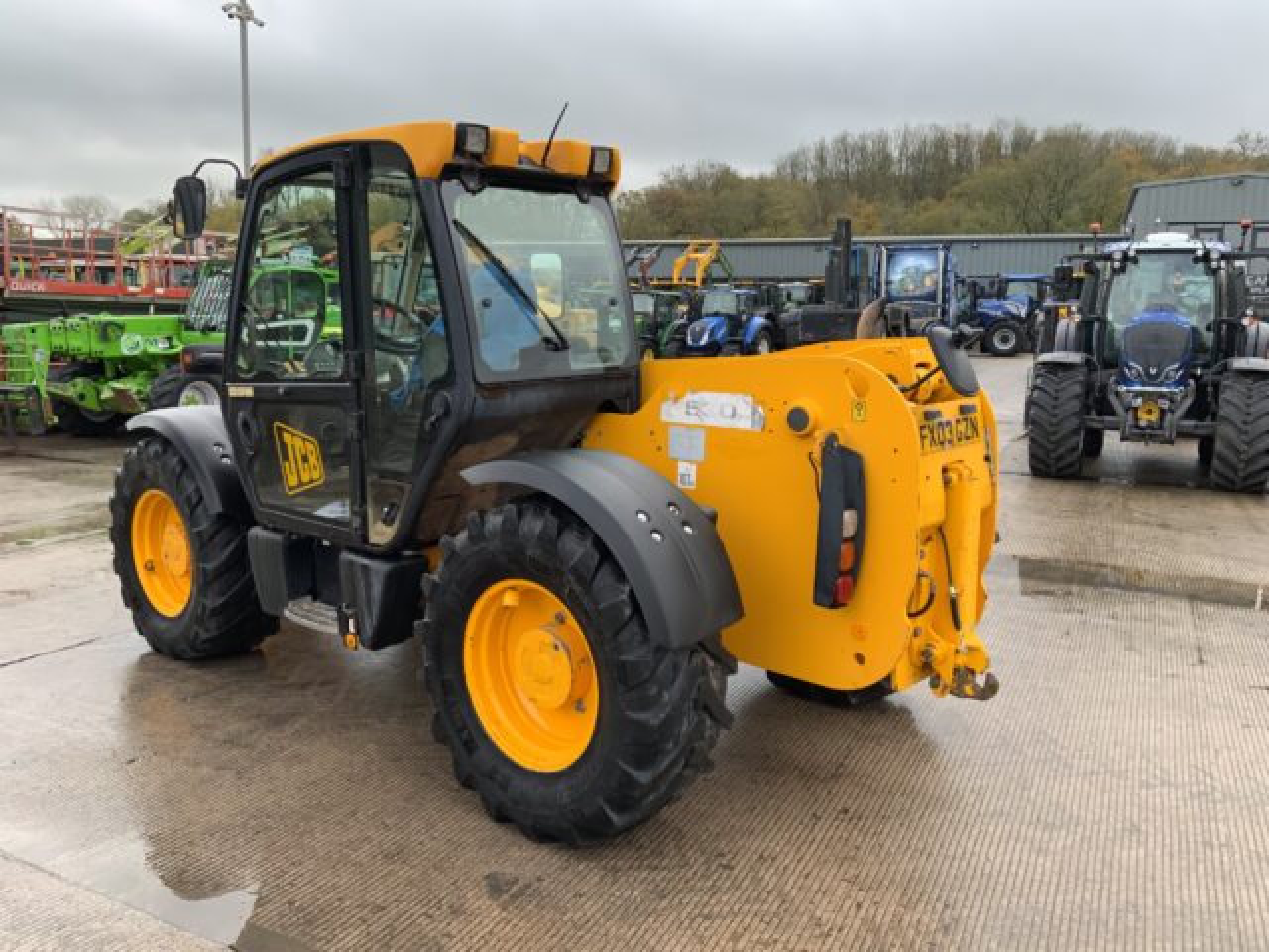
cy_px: 476
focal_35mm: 29
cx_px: 634
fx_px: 1063
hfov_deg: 61.7
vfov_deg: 48.2
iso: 16
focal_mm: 3
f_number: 1.8
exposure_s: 1/340
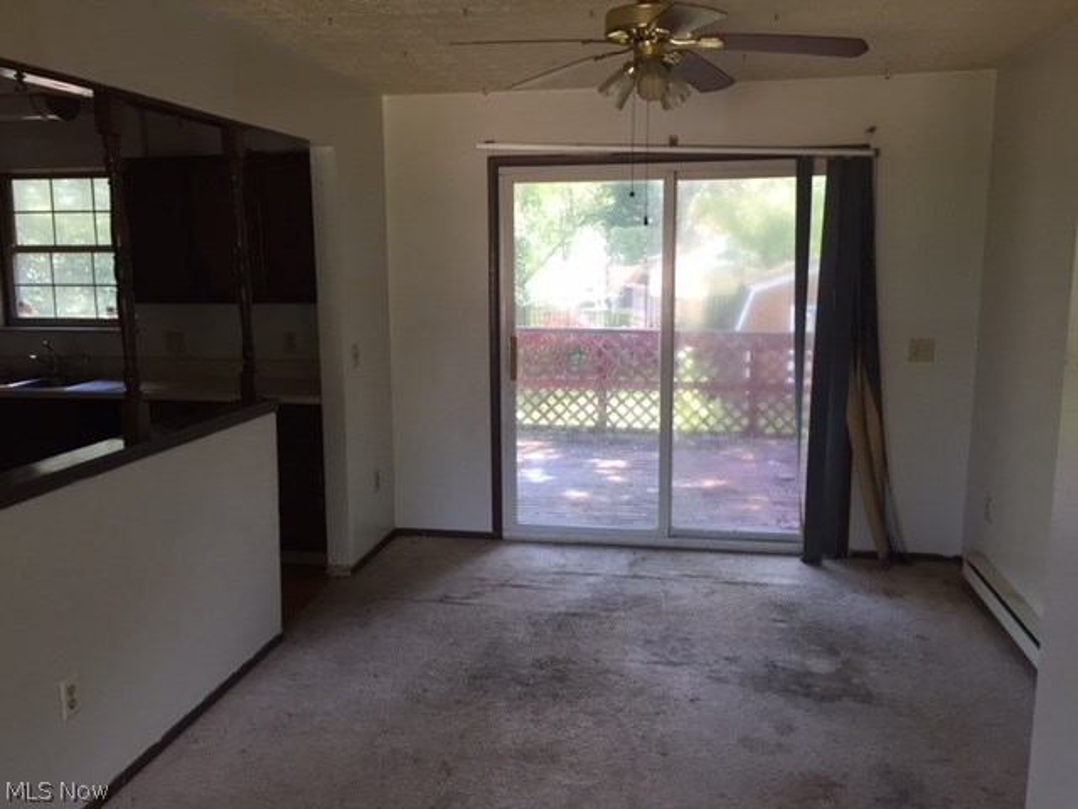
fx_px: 903
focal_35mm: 29
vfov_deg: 48.2
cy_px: 404
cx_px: 539
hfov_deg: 61.7
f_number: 2.2
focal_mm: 4.15
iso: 32
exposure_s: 1/40
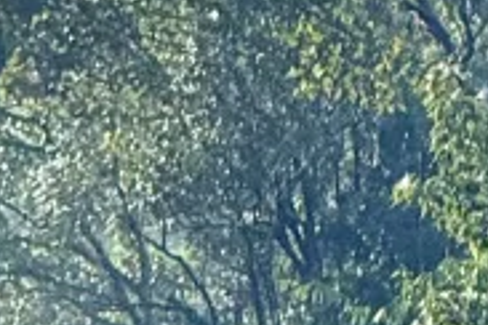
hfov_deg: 2.1
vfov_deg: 1.4
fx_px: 13324
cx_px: 1341
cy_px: 1196
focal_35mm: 983
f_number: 2.8
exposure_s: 1/572
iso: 64
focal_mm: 15.66
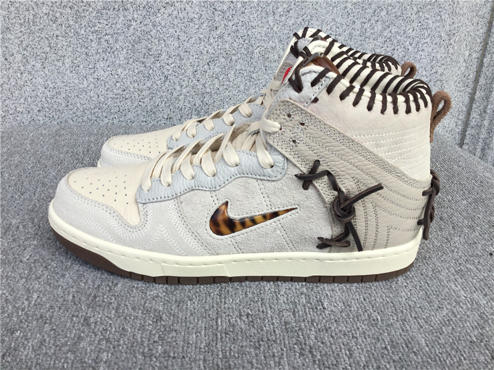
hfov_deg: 58.4
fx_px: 442
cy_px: 185
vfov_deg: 45.4
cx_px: 247
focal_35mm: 31
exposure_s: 1/570
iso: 25
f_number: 2.4
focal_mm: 3.3
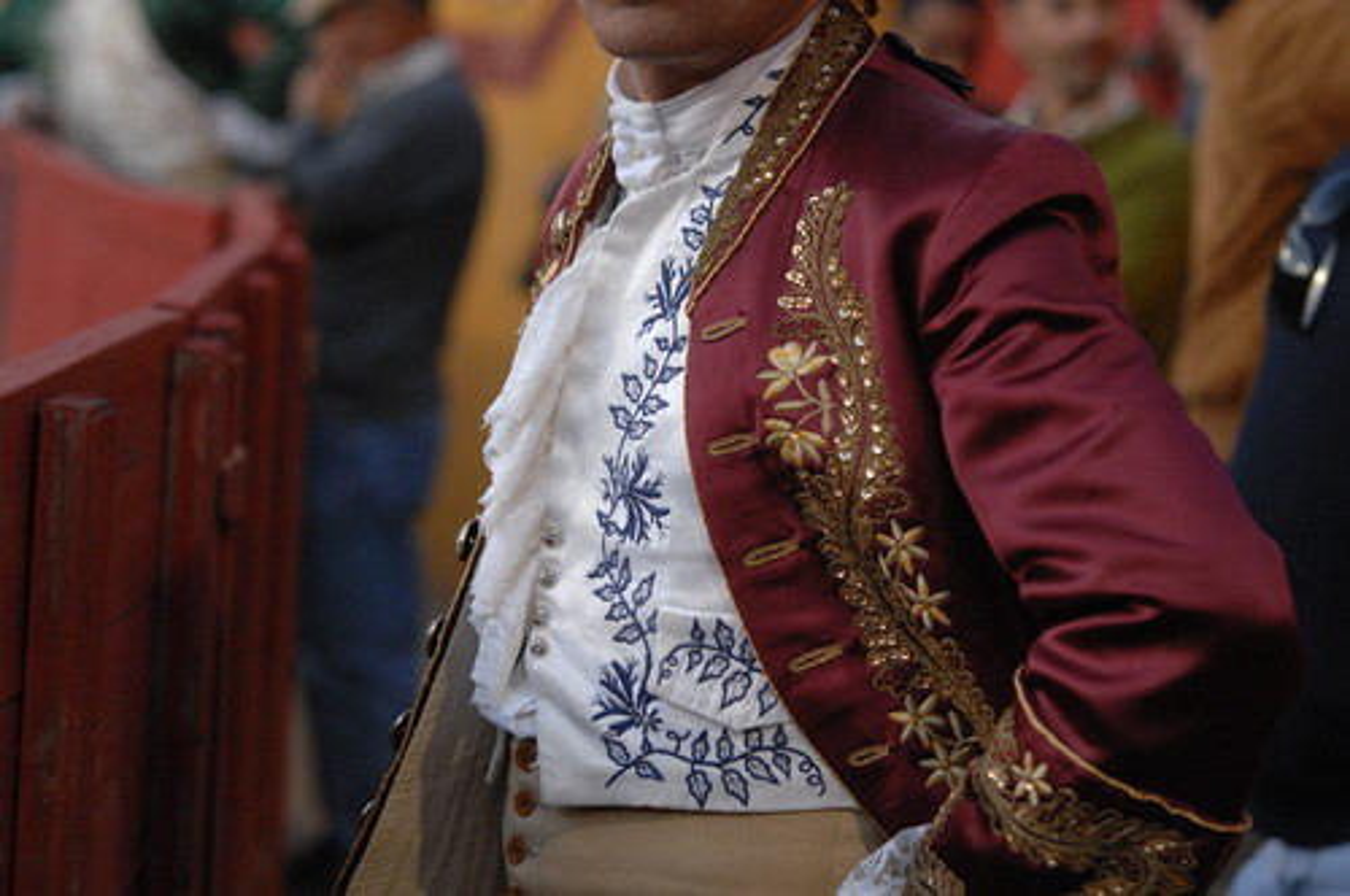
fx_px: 3932
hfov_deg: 19.5
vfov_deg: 13.0
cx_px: 675
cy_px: 448
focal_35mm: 105
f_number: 3.5
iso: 800
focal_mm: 70
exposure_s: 1/400
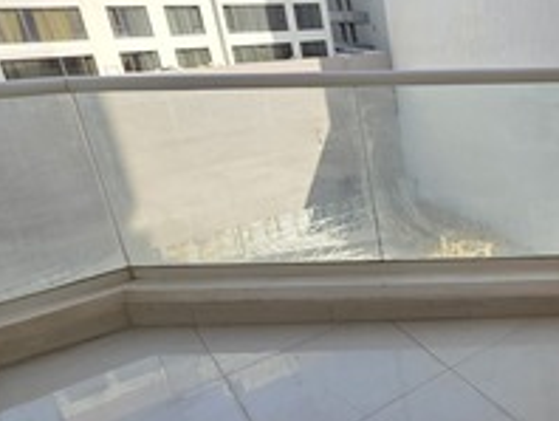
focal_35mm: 30
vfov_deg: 46.8
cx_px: 586
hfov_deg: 47.2
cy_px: 185
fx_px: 485
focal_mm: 2.2
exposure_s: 1/965
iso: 40
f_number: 1.9
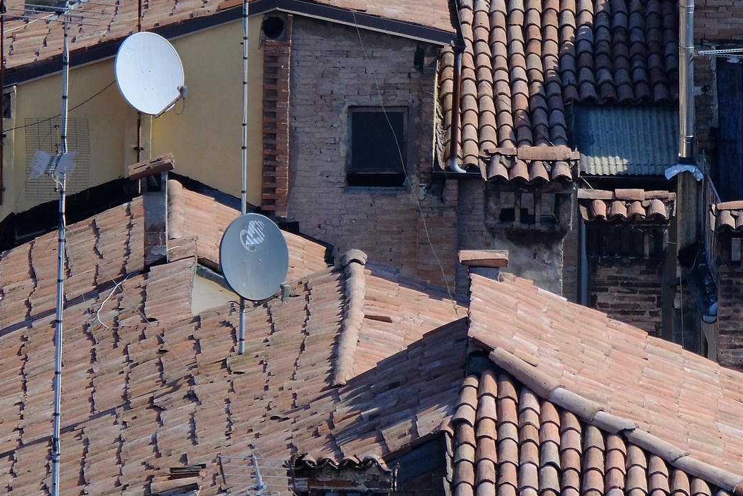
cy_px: 103
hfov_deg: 2.6
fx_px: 16161
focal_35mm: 783
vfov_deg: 1.8
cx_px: 656
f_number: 6.7
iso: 500
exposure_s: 1/340
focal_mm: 230
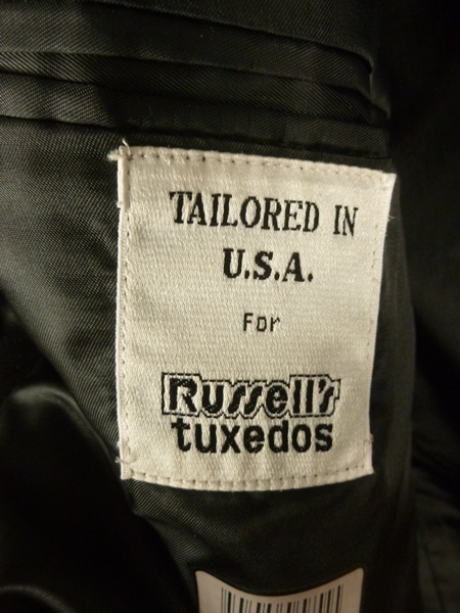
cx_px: 230
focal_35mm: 30
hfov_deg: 46.8
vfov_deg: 60.0
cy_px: 306
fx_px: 532
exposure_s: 1/100
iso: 400
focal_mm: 5.4
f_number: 3.4
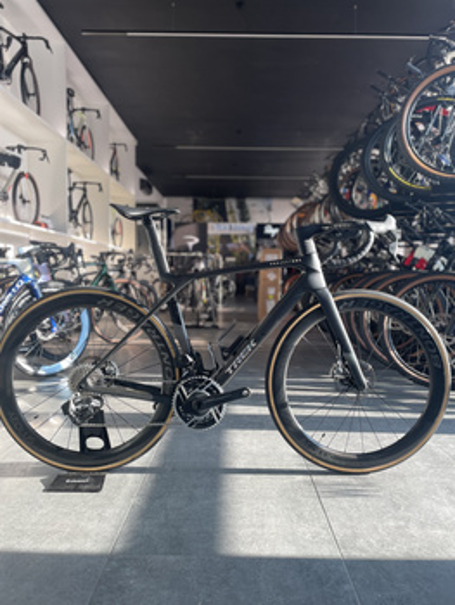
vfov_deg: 67.3
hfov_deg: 53.1
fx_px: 455
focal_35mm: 26
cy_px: 302
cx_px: 228
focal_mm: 4.2
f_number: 1.6
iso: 32
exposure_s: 1/125
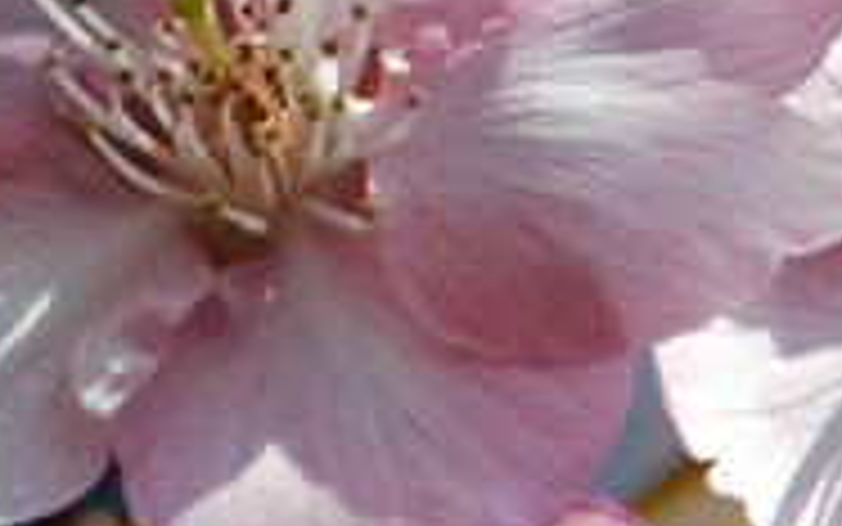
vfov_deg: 1.7
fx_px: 17973
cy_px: 310
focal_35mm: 783
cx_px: 590
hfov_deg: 2.7
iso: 400
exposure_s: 1/2000
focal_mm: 120
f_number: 6
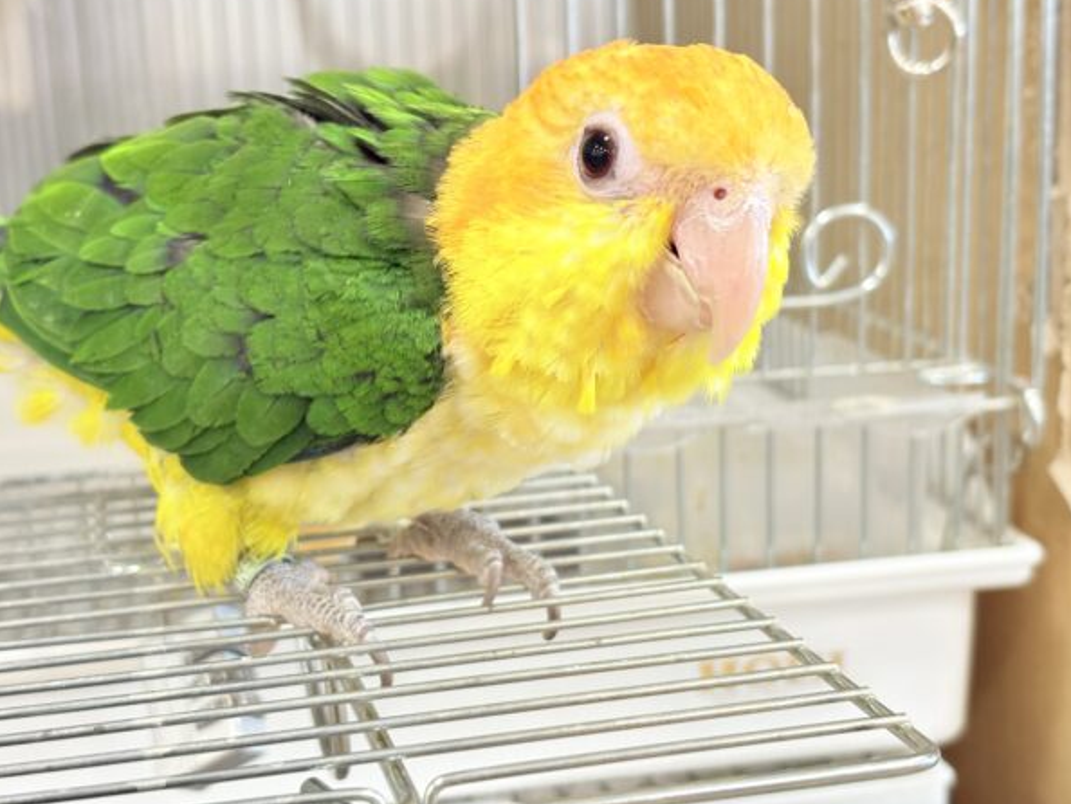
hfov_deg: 34.3
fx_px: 1733
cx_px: 512
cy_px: 377
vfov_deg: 26.1
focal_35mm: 56
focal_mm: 5.96
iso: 100
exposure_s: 1/50
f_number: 1.6
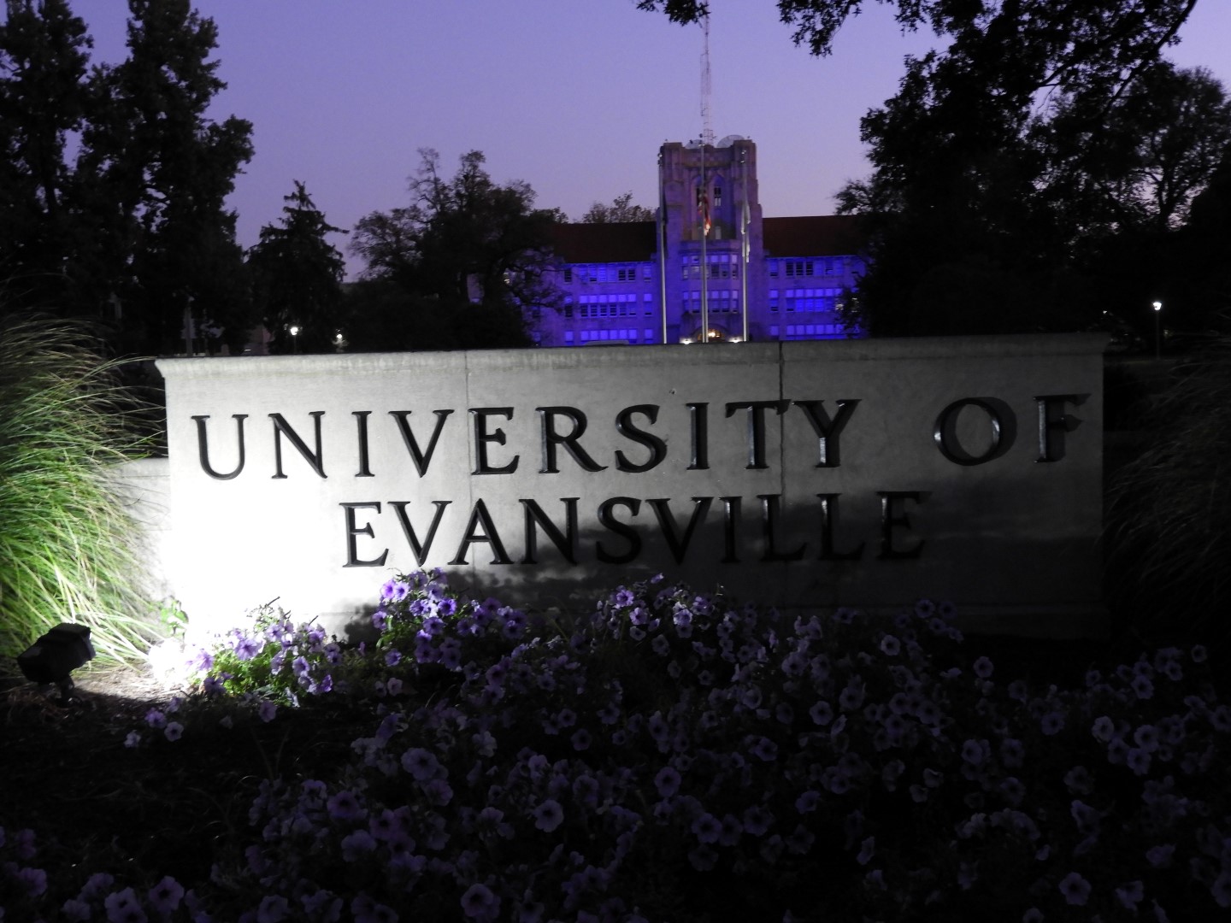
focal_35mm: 40
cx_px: 616
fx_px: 1422
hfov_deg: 46.8
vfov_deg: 36.0
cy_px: 462
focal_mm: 7.2
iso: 400
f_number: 3.8
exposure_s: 1/13
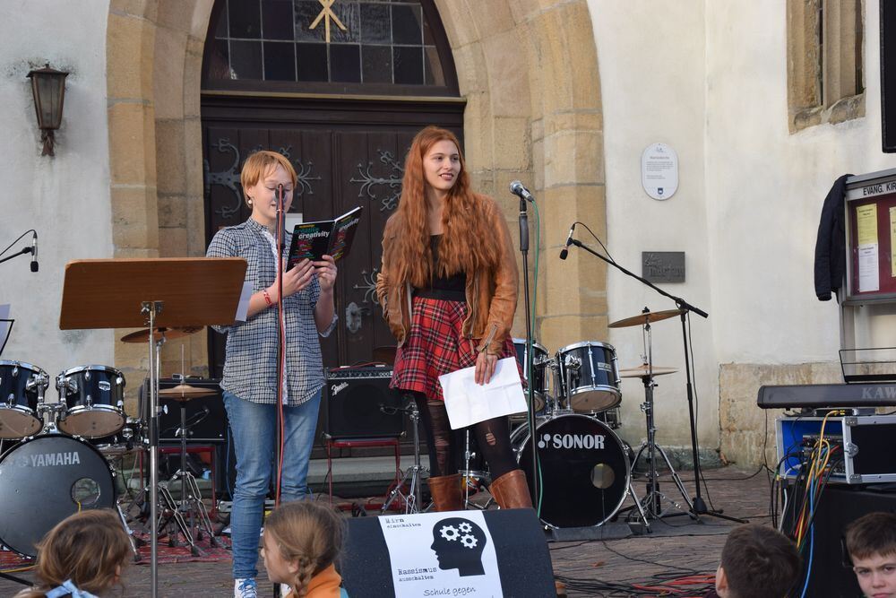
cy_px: 299
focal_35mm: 72
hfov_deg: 28.1
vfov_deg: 18.9
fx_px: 1792
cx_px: 448
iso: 140
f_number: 5.6
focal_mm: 48
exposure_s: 1/125
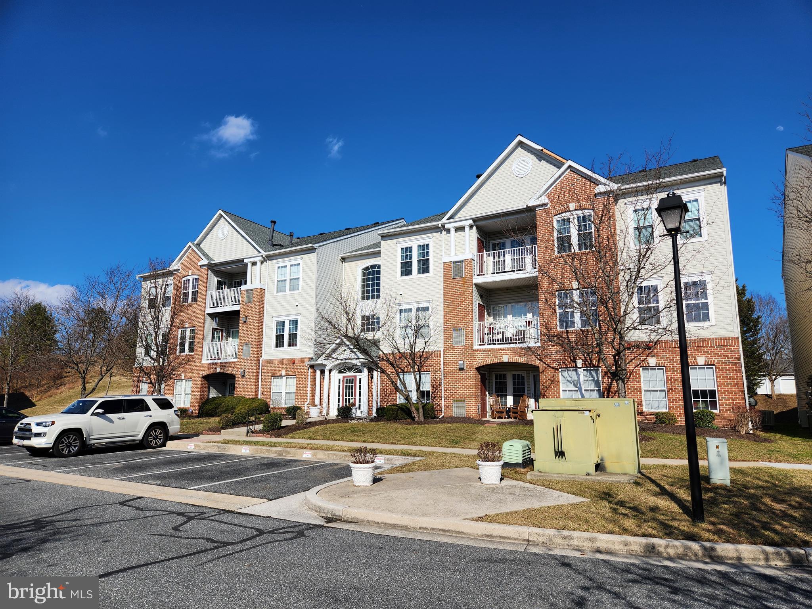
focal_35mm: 23
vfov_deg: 58.9
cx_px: 406
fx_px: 540
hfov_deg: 73.9
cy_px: 304
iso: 20
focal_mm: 5.4
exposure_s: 1/2782
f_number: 1.8
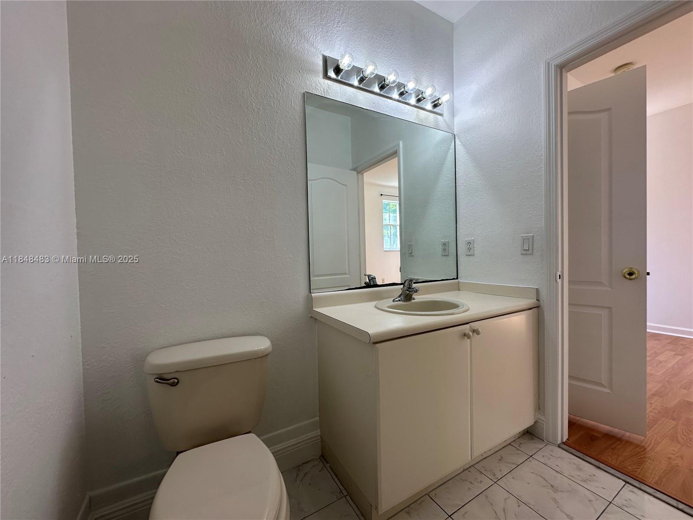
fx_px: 280
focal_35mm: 14
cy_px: 260
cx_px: 346
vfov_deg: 85.7
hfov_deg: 102.1
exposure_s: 1/120
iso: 80
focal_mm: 2.22
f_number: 2.2
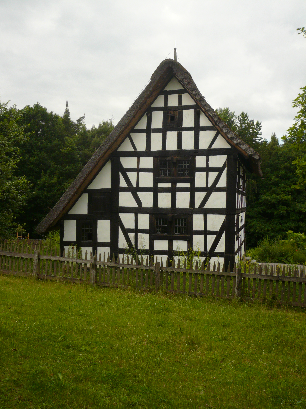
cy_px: 204
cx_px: 153
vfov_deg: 52.6
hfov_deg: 40.7
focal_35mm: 35
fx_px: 413
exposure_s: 1/800
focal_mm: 5.7
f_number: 3
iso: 100
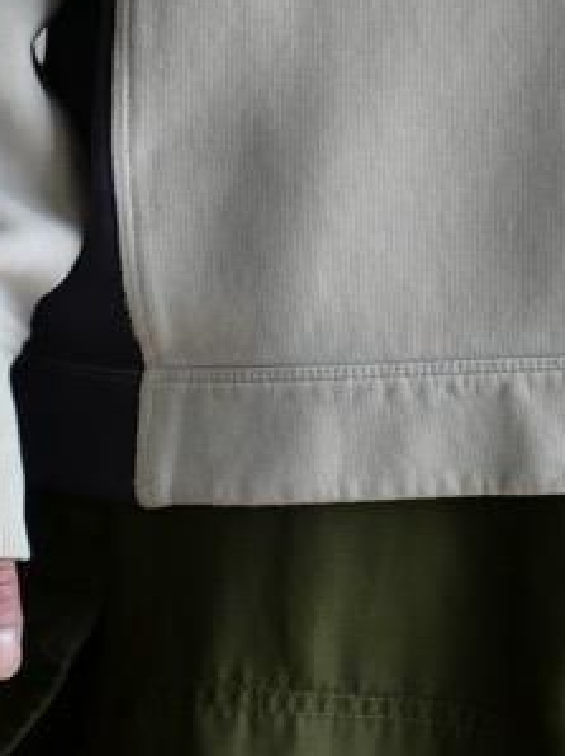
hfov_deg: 3.9
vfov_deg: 5.2
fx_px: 8238
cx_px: 659
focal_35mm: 378
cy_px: -358
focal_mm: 44
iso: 250
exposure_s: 1/100
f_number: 3.9
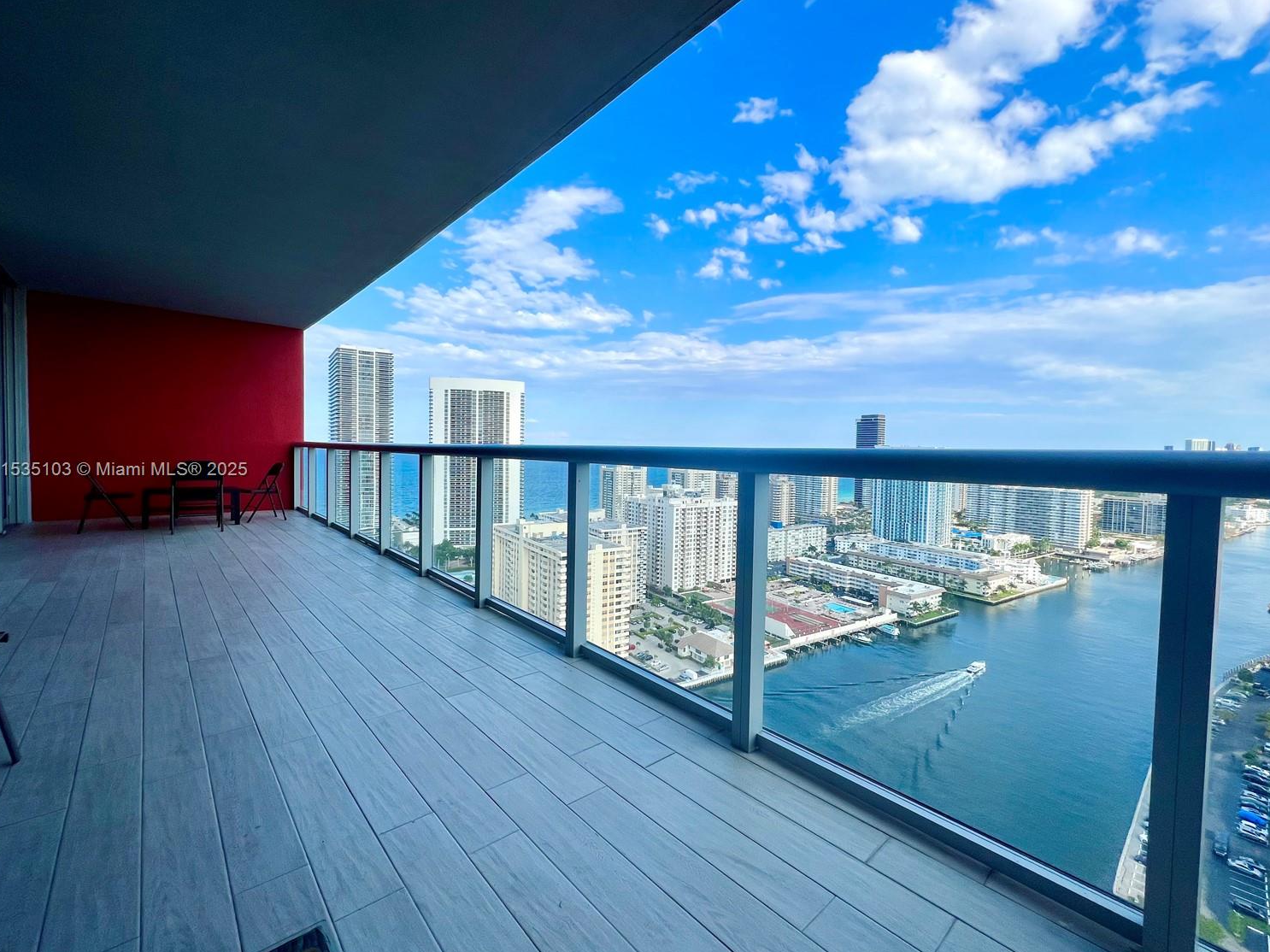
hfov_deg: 102.0
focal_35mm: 14
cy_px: 471
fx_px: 514
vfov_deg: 85.7
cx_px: 658
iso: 32
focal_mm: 1.57
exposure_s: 1/1647
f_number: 1.8
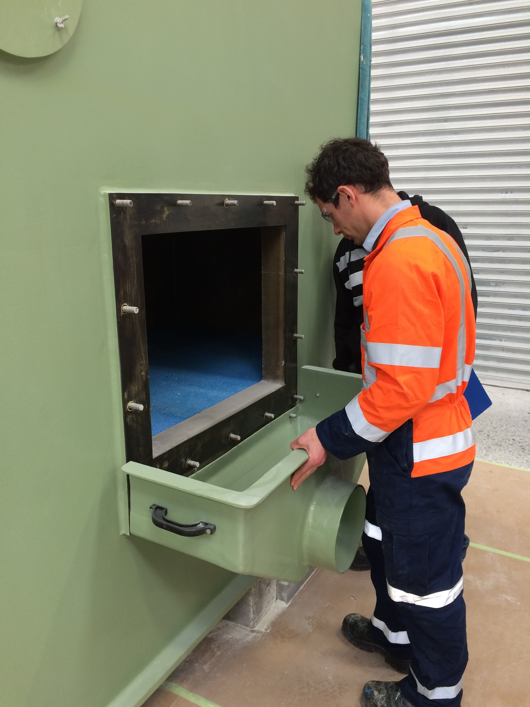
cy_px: 354
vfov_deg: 61.7
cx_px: 265
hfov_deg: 48.2
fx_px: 592
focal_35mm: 29
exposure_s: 1/33
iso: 40
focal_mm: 4.15
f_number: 2.2
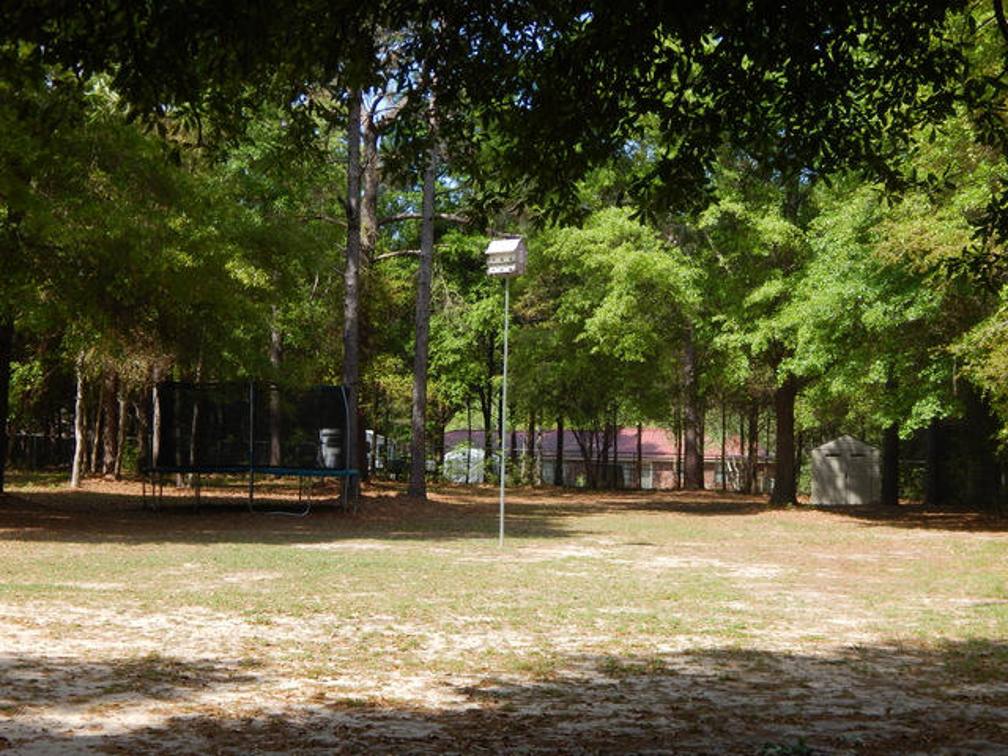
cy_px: 378
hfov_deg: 31.7
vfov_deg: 24.0
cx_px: 504
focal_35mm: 61
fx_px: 1776
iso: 125
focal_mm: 10.9
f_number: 4
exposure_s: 1/400
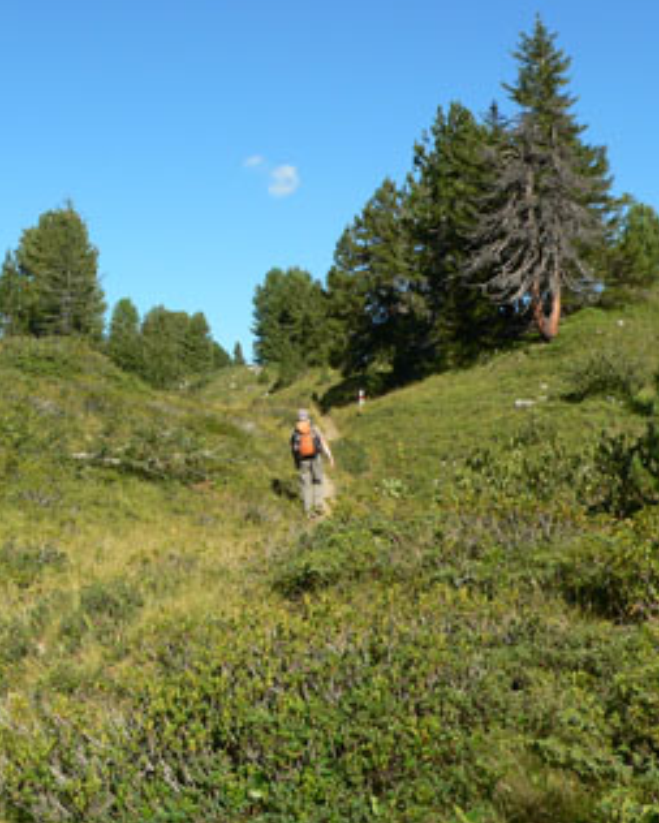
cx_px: 167
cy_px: 419
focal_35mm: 50
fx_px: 1218
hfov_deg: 29.8
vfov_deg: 37.3
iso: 80
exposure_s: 1/400
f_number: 4
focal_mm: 6
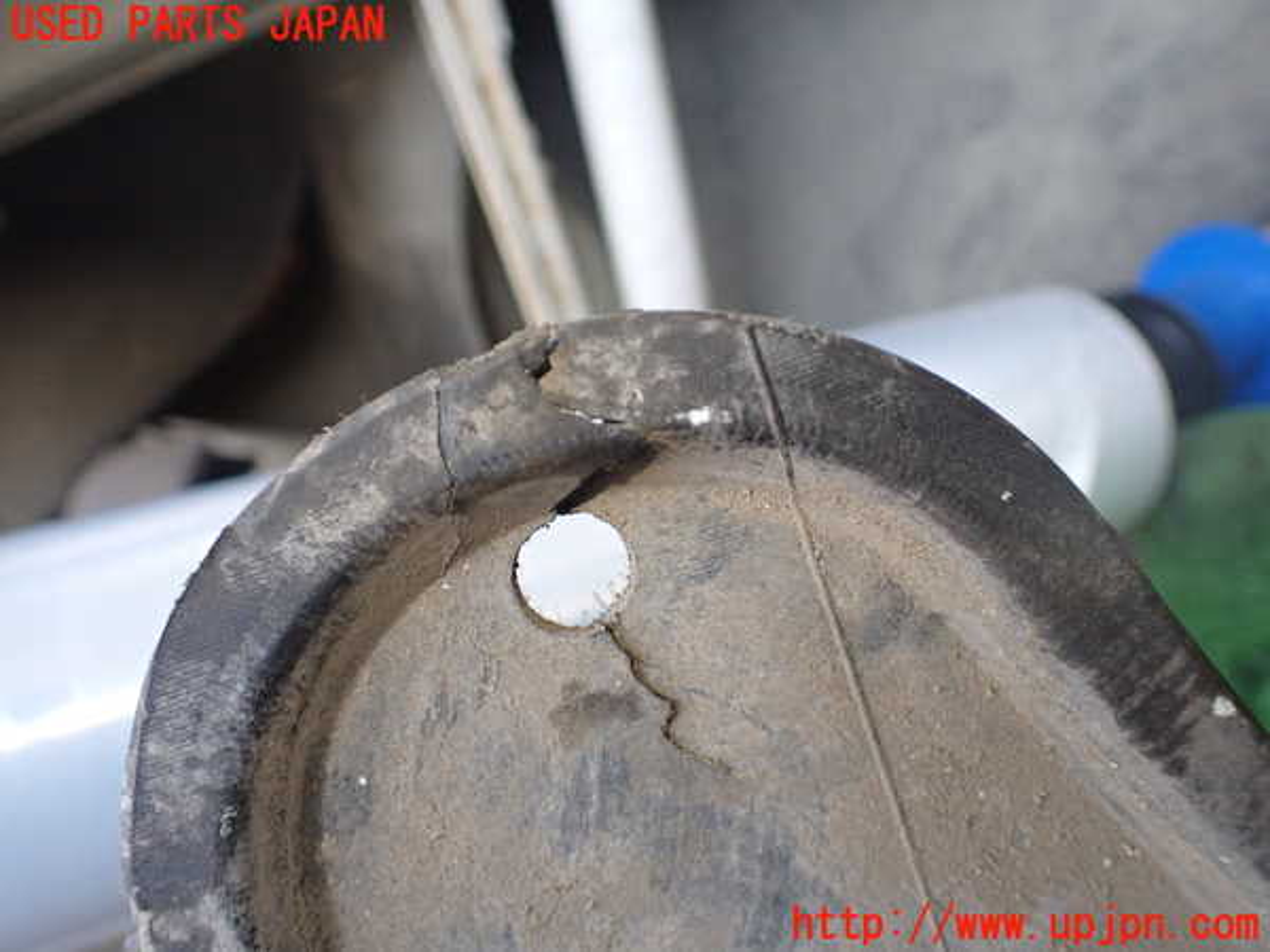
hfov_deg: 60.0
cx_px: 635
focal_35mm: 30
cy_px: 476
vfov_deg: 46.8
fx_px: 1101
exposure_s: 1/125
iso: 250
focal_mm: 5.4
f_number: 2.3
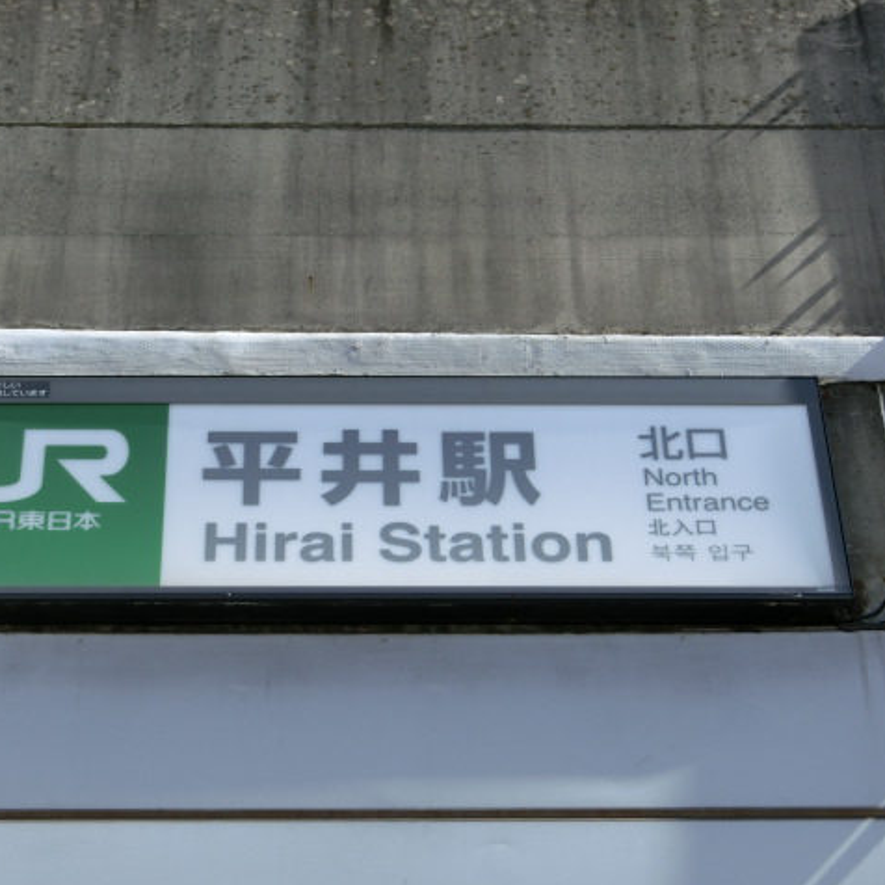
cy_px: 442
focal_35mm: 95
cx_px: 348
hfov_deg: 18.3
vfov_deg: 18.3
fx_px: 2748
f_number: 5.4
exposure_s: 1/200
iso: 80
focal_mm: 14.3
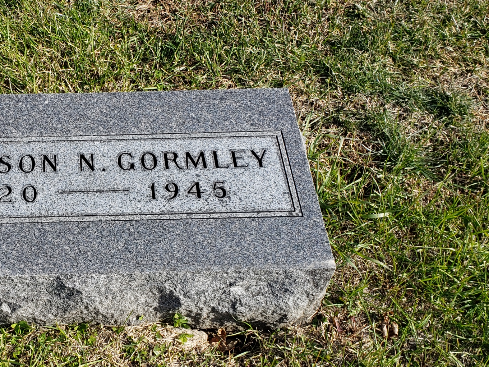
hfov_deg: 33.5
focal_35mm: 55
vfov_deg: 26.6
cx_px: 73
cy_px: 195
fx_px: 777
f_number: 2.4
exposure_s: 1/665
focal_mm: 4.3
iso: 50
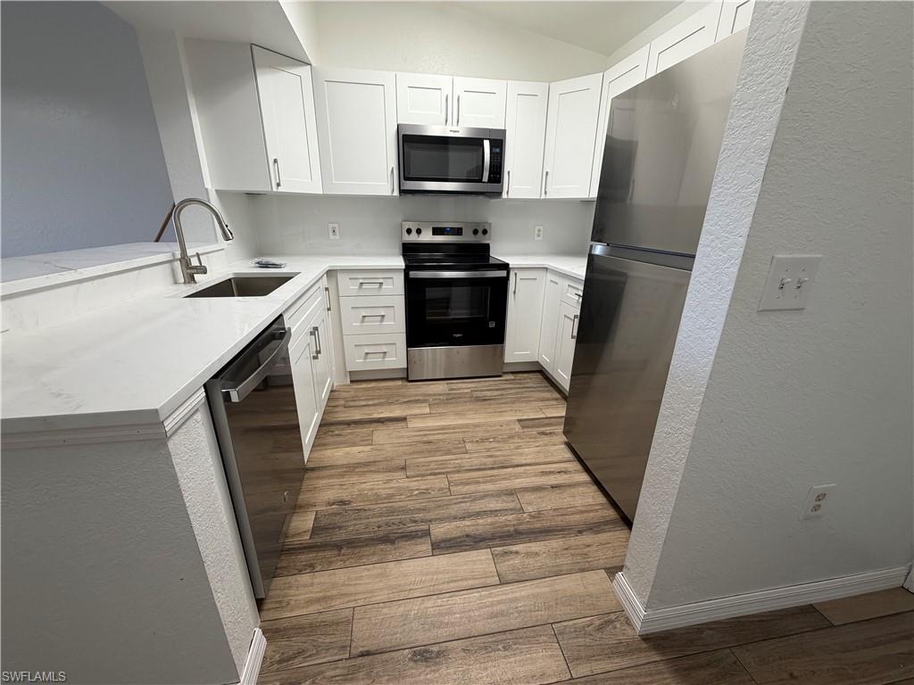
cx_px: 457
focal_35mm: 14
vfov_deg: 85.7
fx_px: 370
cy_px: 342
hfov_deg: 102.1
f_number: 2.2
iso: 200
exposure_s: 1/120
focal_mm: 2.22
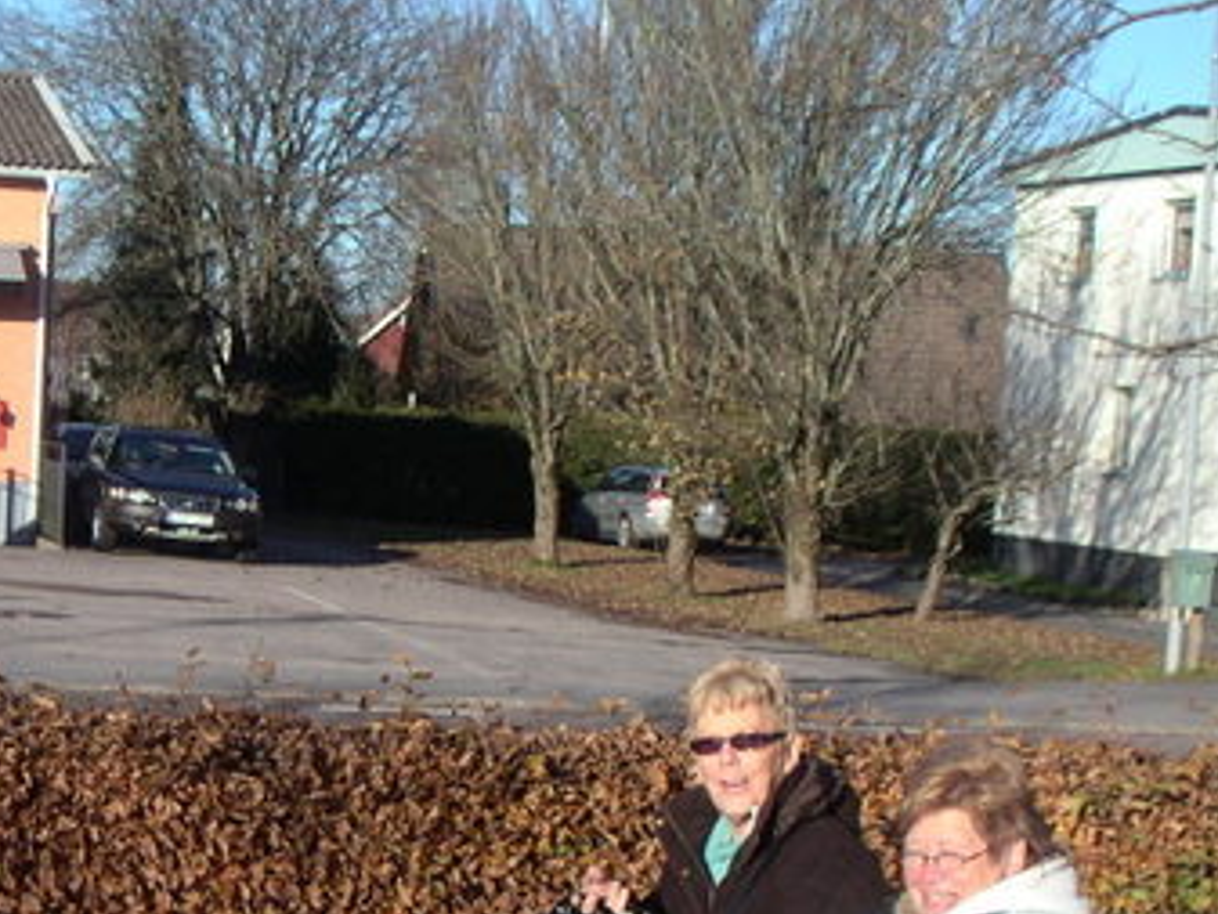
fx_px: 2781
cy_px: 713
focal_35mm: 79
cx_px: 257
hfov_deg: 24.3
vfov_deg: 18.5
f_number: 2.8
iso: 50
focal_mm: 6
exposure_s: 1/750
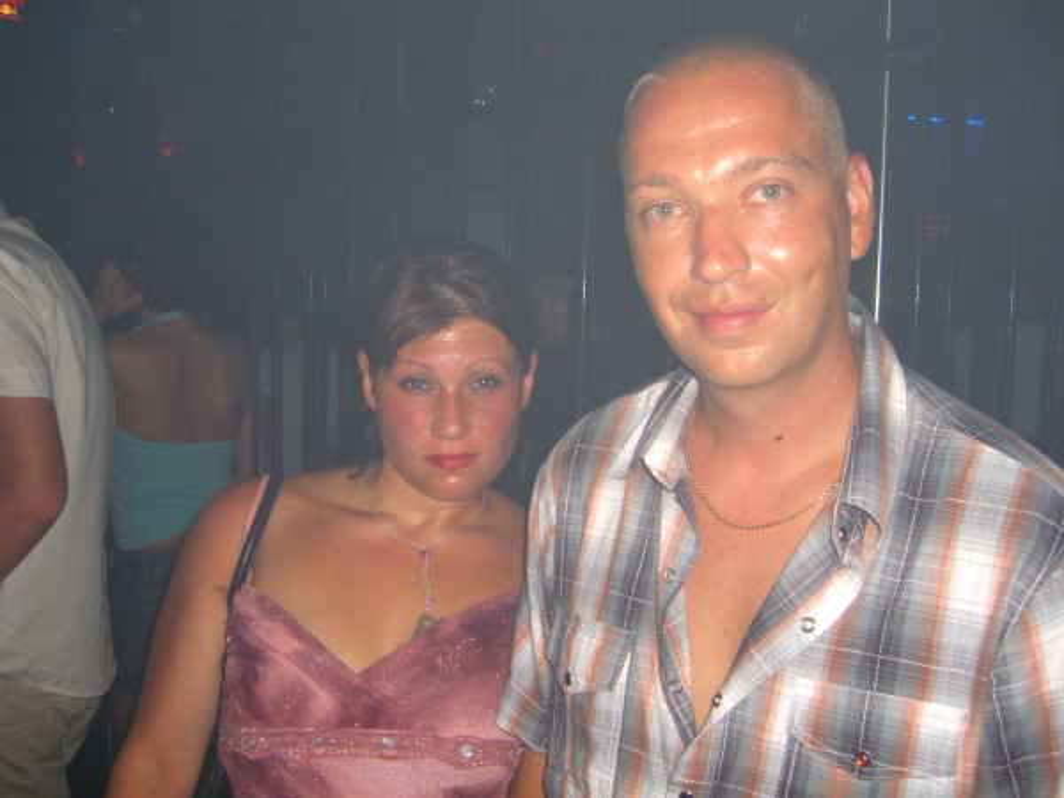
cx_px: 532
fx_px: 1168
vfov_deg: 37.7
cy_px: 399
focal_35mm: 38
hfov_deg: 49.0
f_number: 2.8
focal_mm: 7.9
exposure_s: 1/60
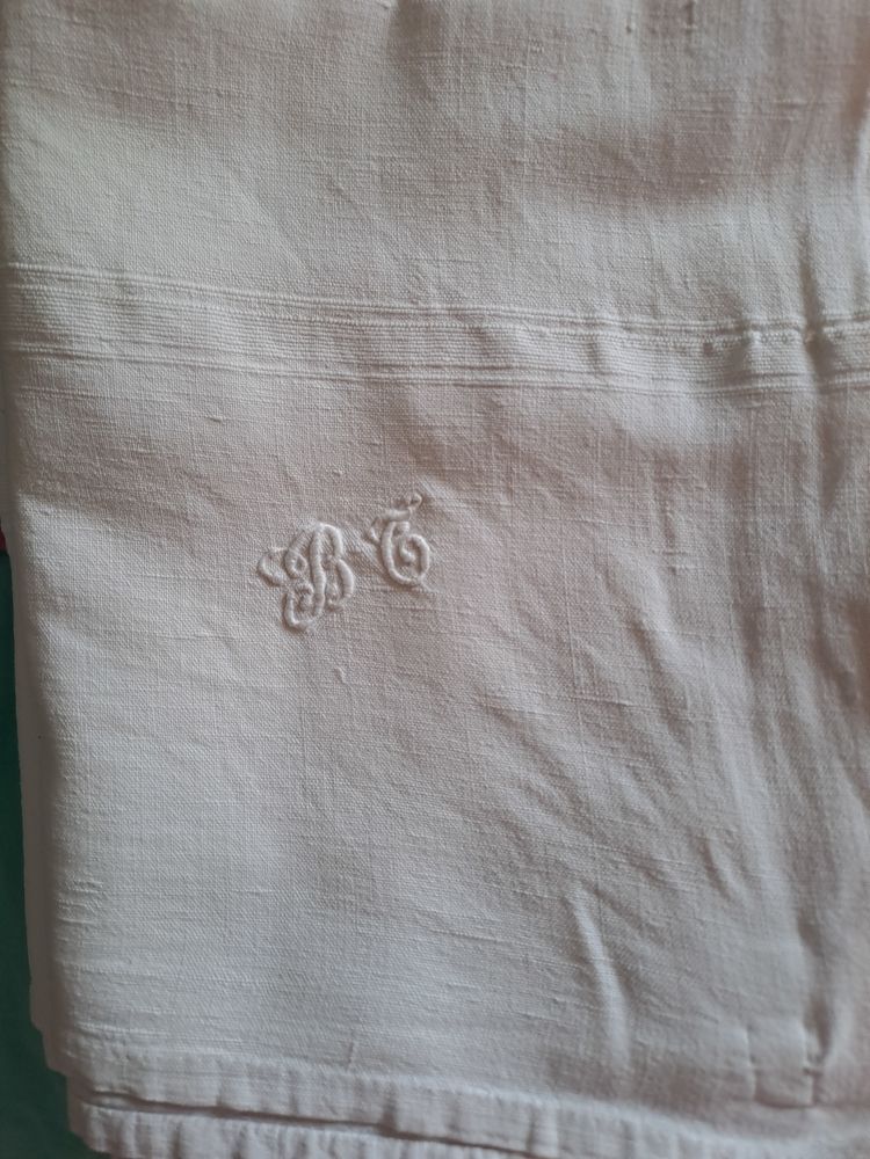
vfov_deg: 69.4
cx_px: 435
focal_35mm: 25
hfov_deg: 54.9
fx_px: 838
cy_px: 580
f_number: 1.8
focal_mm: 4.65
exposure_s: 1/60
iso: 125
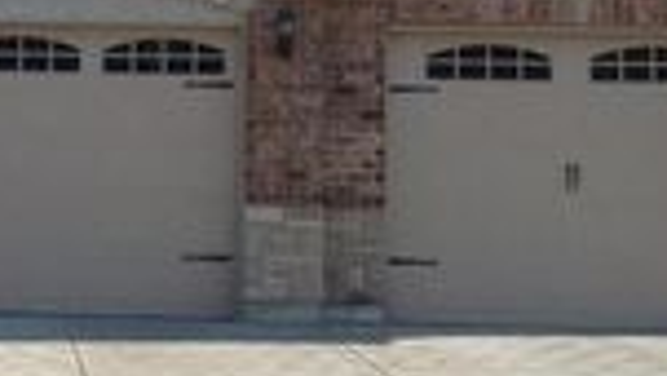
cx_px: -216
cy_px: 55
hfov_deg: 16.1
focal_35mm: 126
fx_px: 2229
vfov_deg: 9.6
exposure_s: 1/1008
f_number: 2.4
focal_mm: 4.28
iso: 50
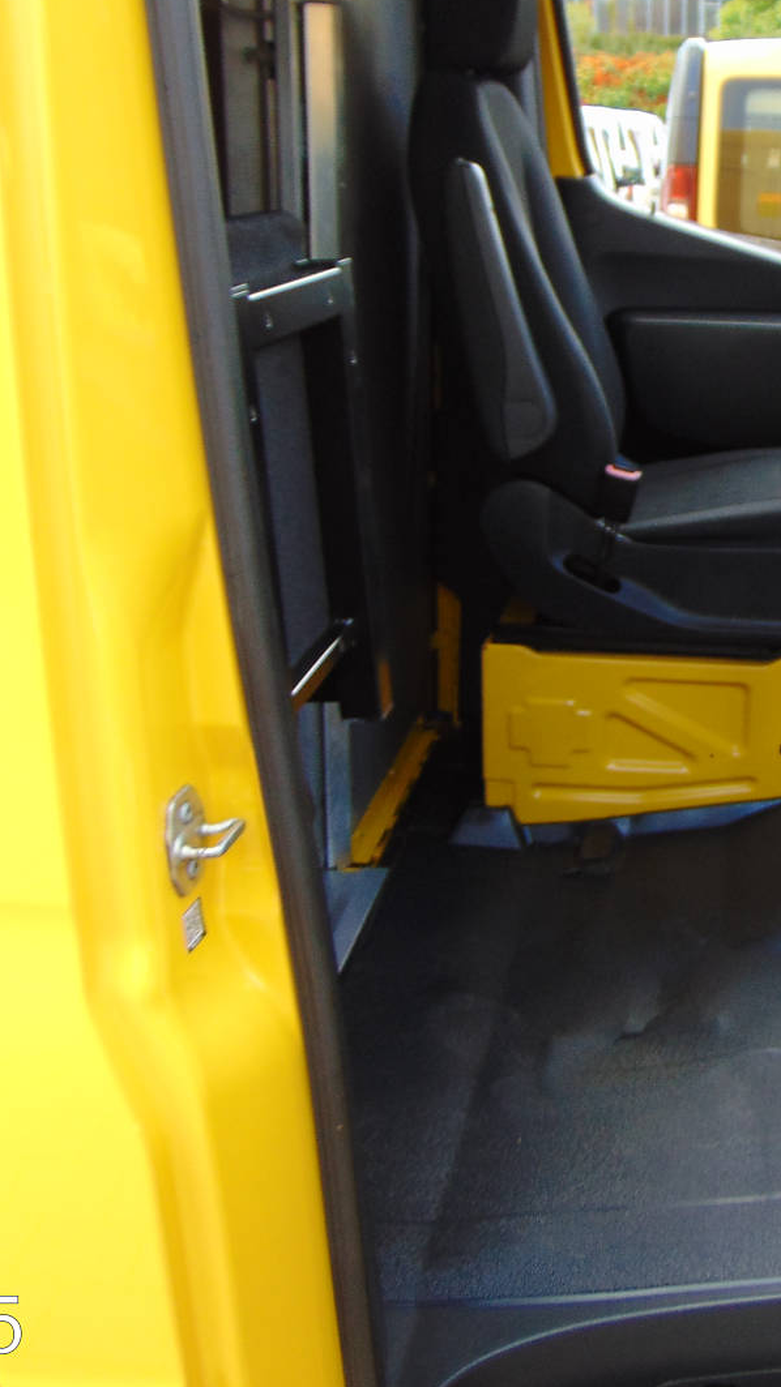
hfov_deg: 27.6
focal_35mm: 41
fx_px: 1509
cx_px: 751
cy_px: 607
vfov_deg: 49.3
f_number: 3
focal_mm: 4.5
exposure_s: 1/60
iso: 80
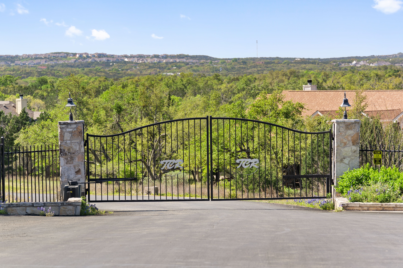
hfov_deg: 14.1
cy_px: 134
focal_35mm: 146
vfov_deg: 9.4
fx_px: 1634
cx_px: 202
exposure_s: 1/320
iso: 100
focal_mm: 146
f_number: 5
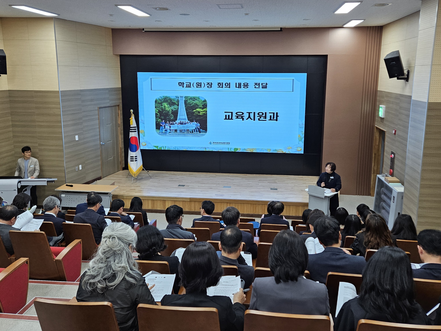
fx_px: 293
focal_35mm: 23
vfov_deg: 58.9
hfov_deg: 73.9
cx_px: 220
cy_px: 166
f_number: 1.8
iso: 160
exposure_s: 1/120
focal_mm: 5.4
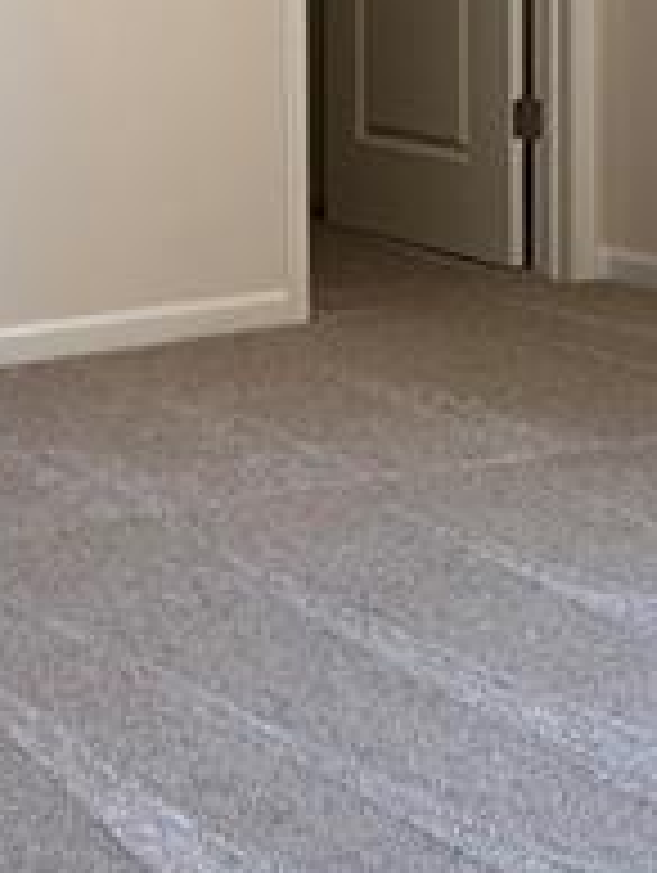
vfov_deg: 19.6
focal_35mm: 95
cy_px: -122
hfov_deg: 15.6
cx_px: 234
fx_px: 2399
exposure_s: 1/120
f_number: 1.78
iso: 200
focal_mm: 6.76
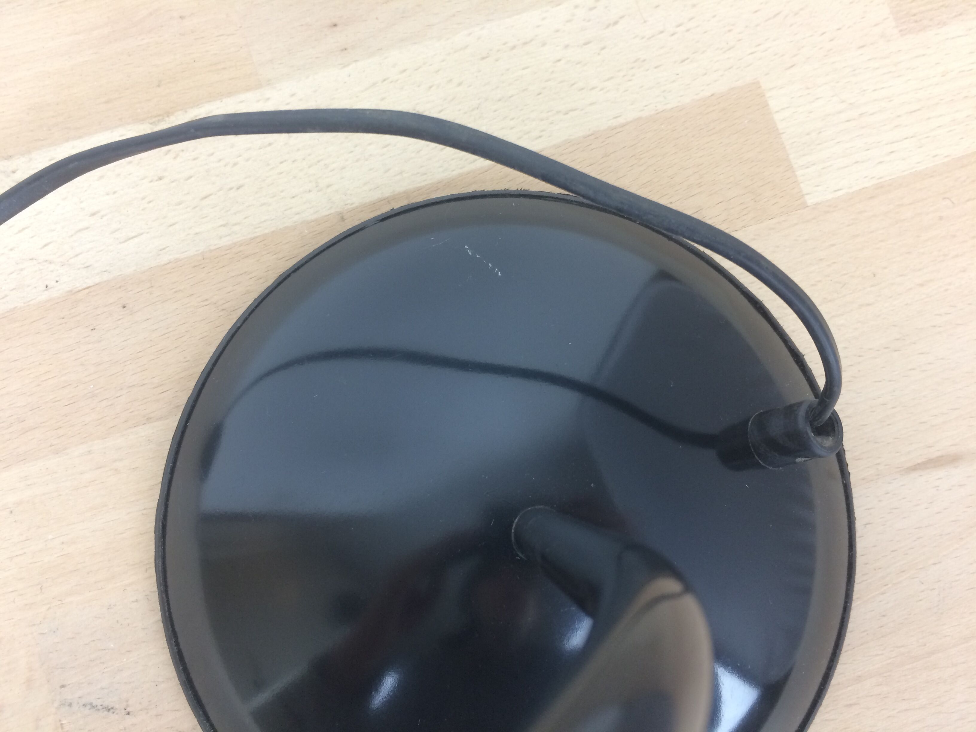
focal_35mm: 29
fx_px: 818
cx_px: 488
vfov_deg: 48.2
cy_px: 366
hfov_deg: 61.7
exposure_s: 1/33
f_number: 2.2
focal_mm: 4.15
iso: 125
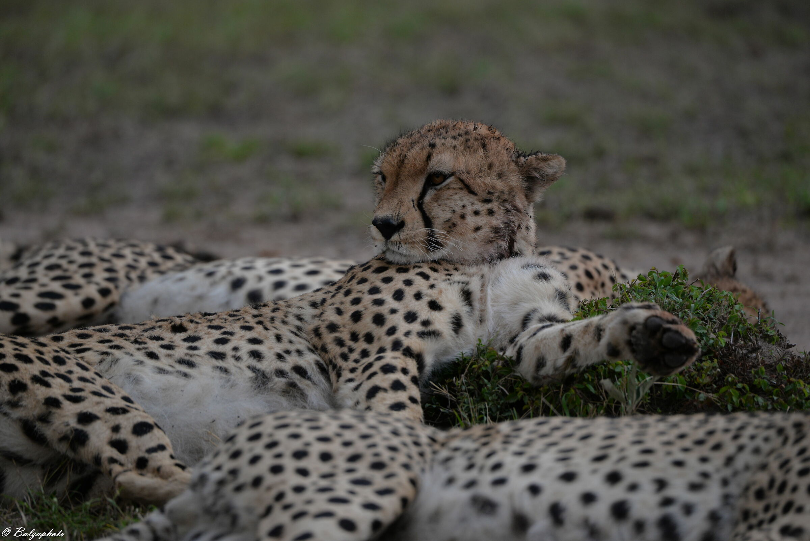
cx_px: 405
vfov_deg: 3.4
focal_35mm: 400
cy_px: 270
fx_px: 9003
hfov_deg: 5.2
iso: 560
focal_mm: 400
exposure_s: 1/400
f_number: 5.6
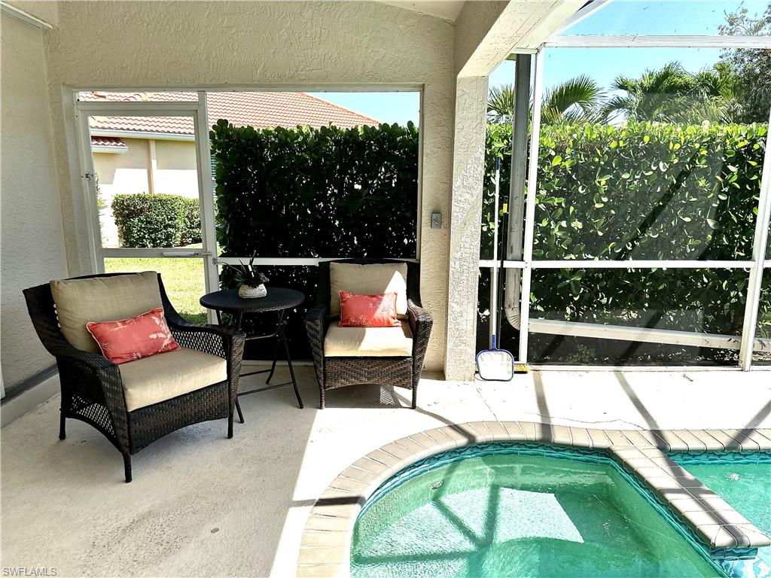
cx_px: 386
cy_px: 289
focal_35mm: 24
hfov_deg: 71.6
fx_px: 535
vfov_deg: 56.8
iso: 80
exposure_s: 1/1988
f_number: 1.78
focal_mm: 6.86
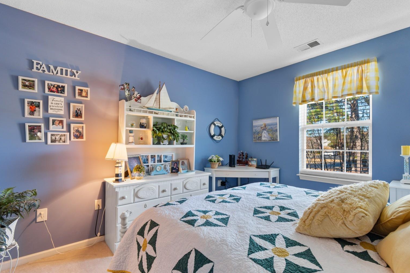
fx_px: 182
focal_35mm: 16
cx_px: 213
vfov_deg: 73.8
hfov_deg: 96.7
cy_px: 138
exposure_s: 1/4
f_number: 4.5
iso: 100
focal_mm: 10
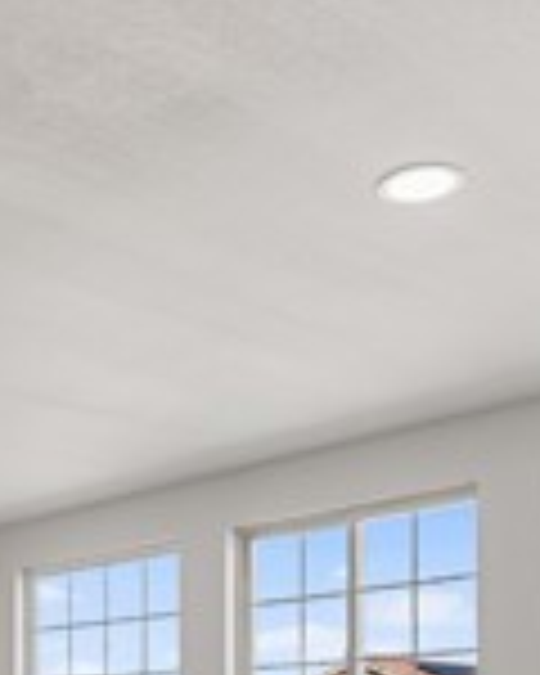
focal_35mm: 56
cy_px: 763
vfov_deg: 29.8
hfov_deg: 26.3
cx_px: 58
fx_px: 1119
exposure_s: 1/60
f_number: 7.1
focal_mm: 14
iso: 320
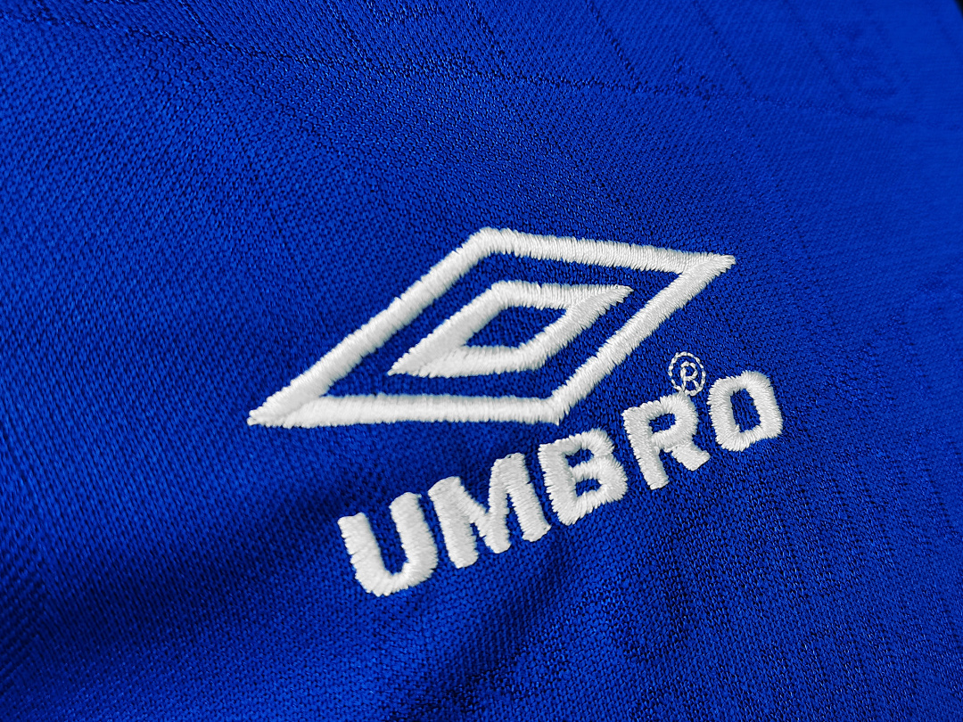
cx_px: 482
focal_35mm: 46
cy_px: 361
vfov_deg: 31.5
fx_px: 1280
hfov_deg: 41.2
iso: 125
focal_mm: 5.58
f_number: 1.8
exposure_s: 1/50
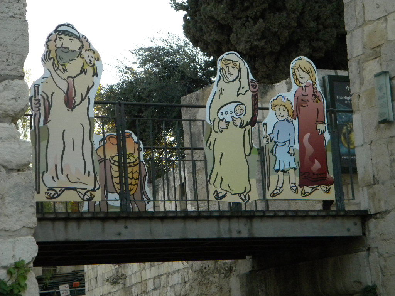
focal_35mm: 105
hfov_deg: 18.7
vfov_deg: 14.1
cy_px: 148
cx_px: 198
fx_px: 1198
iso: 400
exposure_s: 1/400
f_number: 4.7
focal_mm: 19
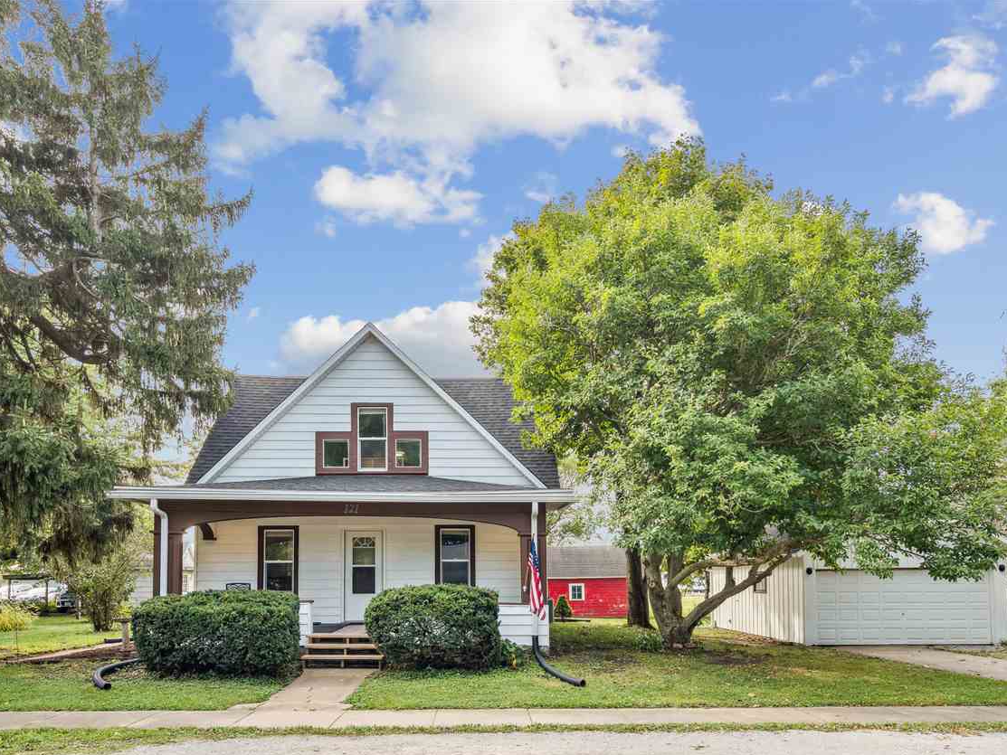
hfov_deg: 79.0
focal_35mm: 21
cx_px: 502
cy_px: 384
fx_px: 611
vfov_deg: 63.4
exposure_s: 1/250
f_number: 9
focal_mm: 19
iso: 400
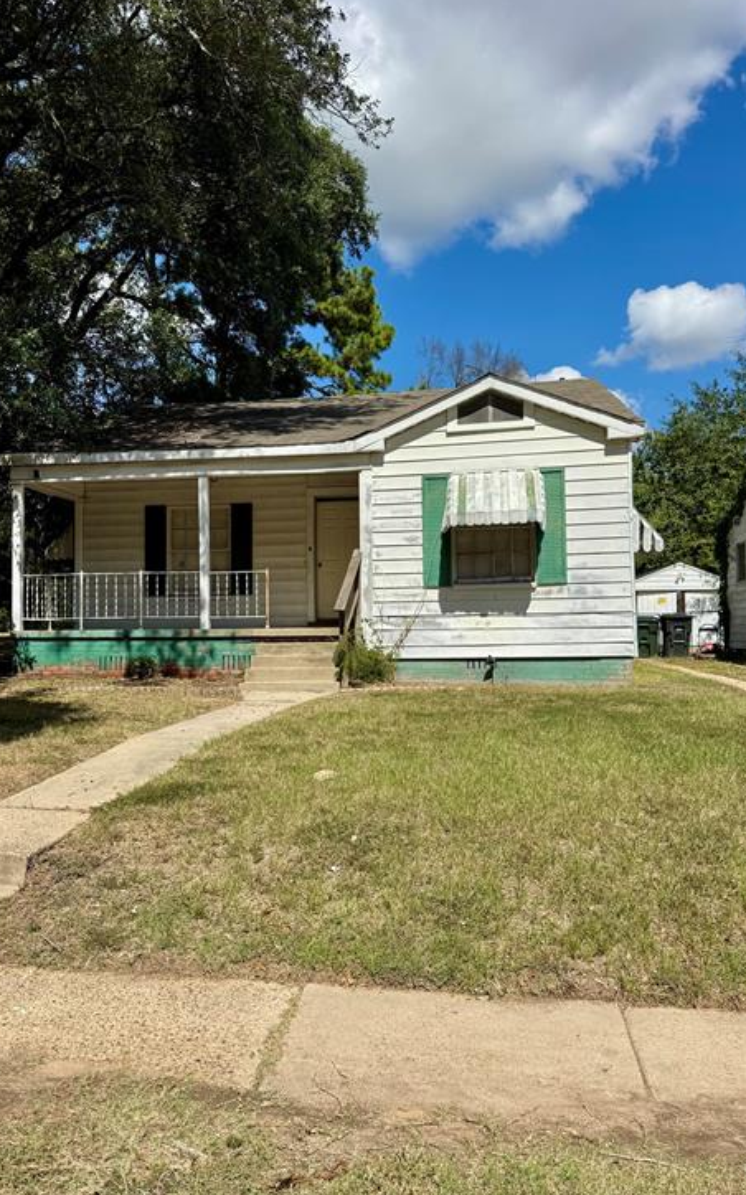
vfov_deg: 68.4
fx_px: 879
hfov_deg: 45.9
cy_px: 599
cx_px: 343
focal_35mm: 27
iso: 80
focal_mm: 6.76
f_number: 1.78
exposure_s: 1/7092
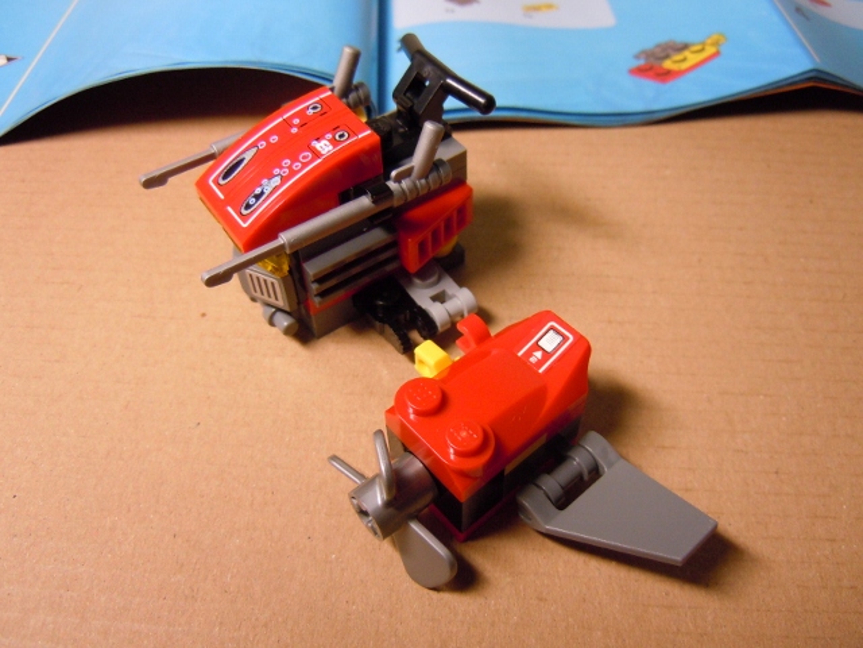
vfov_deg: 46.8
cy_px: 324
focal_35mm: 30
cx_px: 432
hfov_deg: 60.0
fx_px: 748
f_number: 3.5
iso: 400
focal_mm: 5.4
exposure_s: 1/60
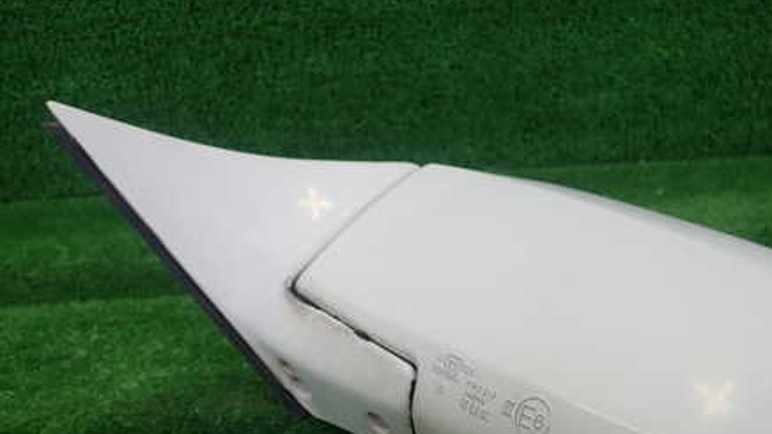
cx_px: 503
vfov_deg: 26.1
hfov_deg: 44.9
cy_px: 331
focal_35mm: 45
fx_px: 921
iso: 100
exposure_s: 1/160
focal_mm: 5.5
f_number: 2.3
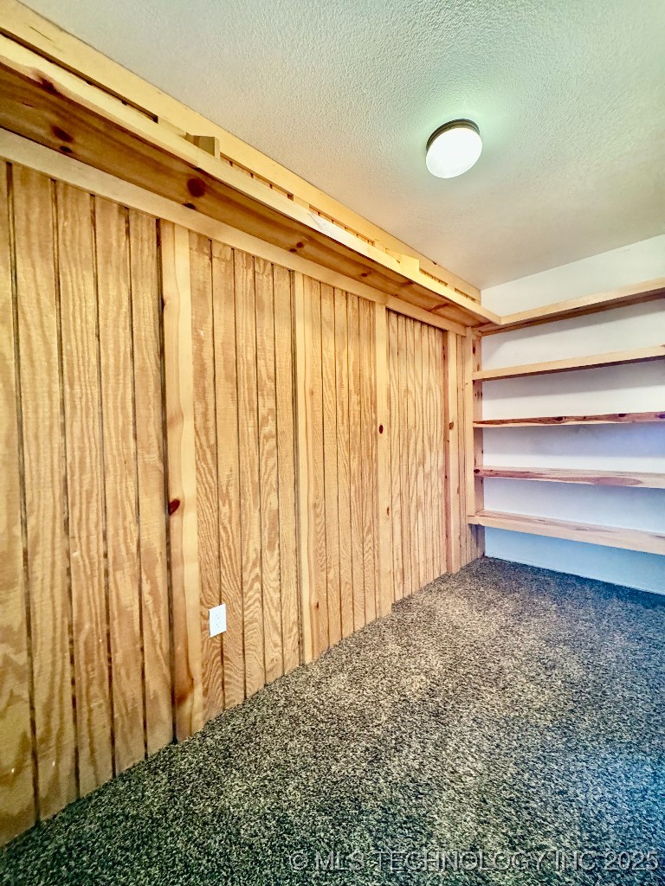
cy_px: 443
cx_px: 332
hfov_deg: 85.7
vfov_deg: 102.1
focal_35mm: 14
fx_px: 359
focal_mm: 2.22
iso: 1250
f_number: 2.2
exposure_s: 1/60
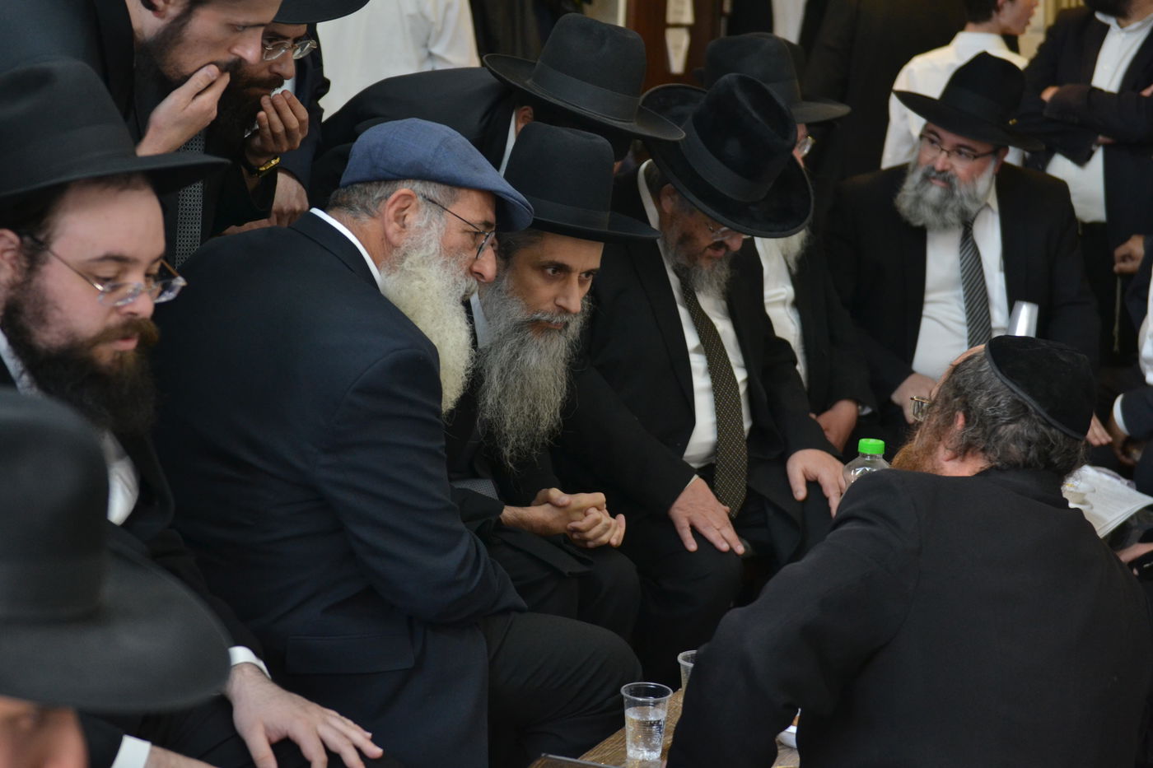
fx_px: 2161
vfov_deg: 20.2
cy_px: 384
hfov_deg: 29.9
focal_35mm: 68
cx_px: 576
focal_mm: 45
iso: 800
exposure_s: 1/125
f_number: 2.8
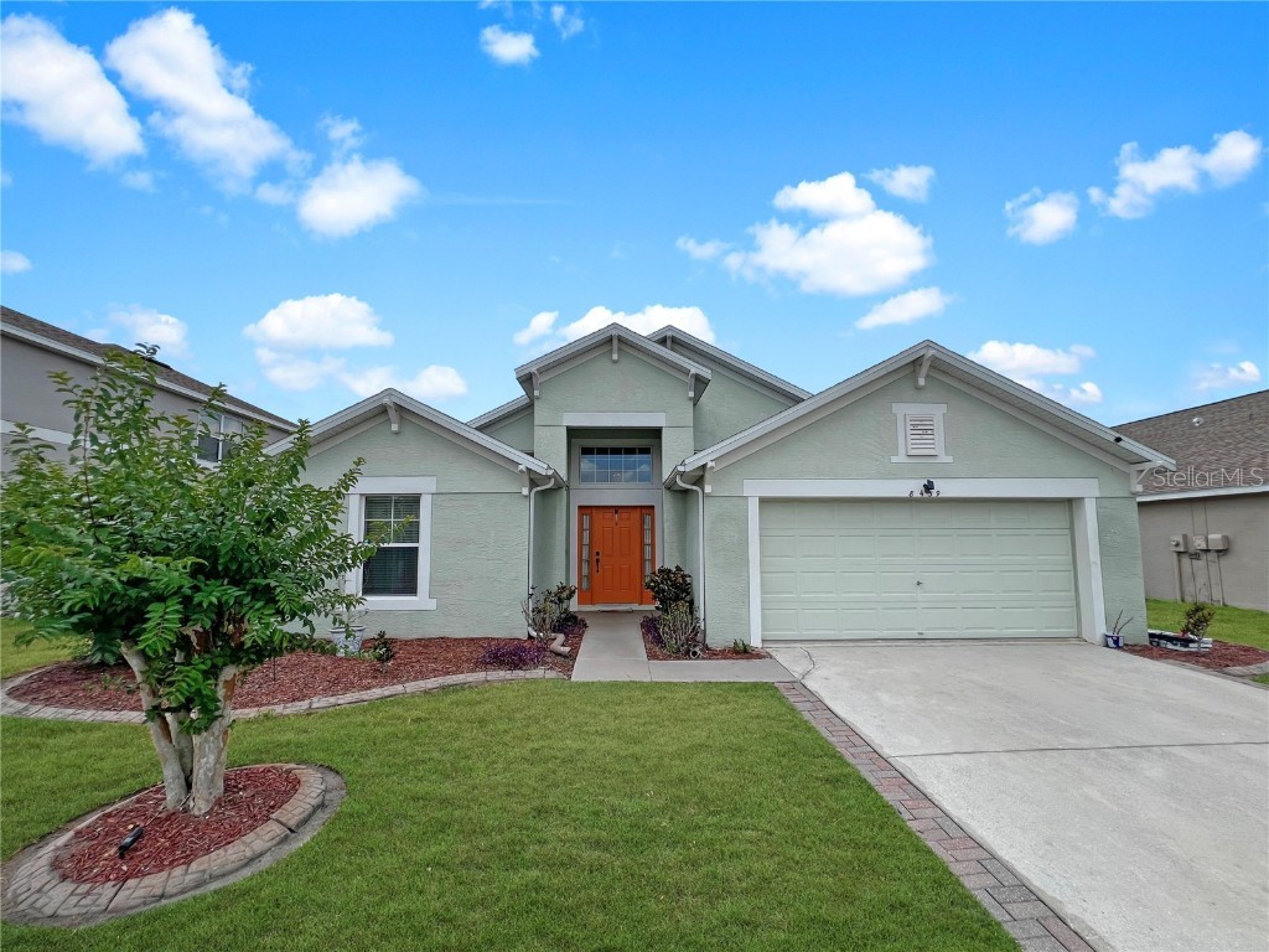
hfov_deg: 106.2
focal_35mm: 13
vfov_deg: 89.9
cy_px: 476
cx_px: 634
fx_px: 477
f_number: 1.8
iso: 32
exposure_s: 1/2016
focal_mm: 1.57
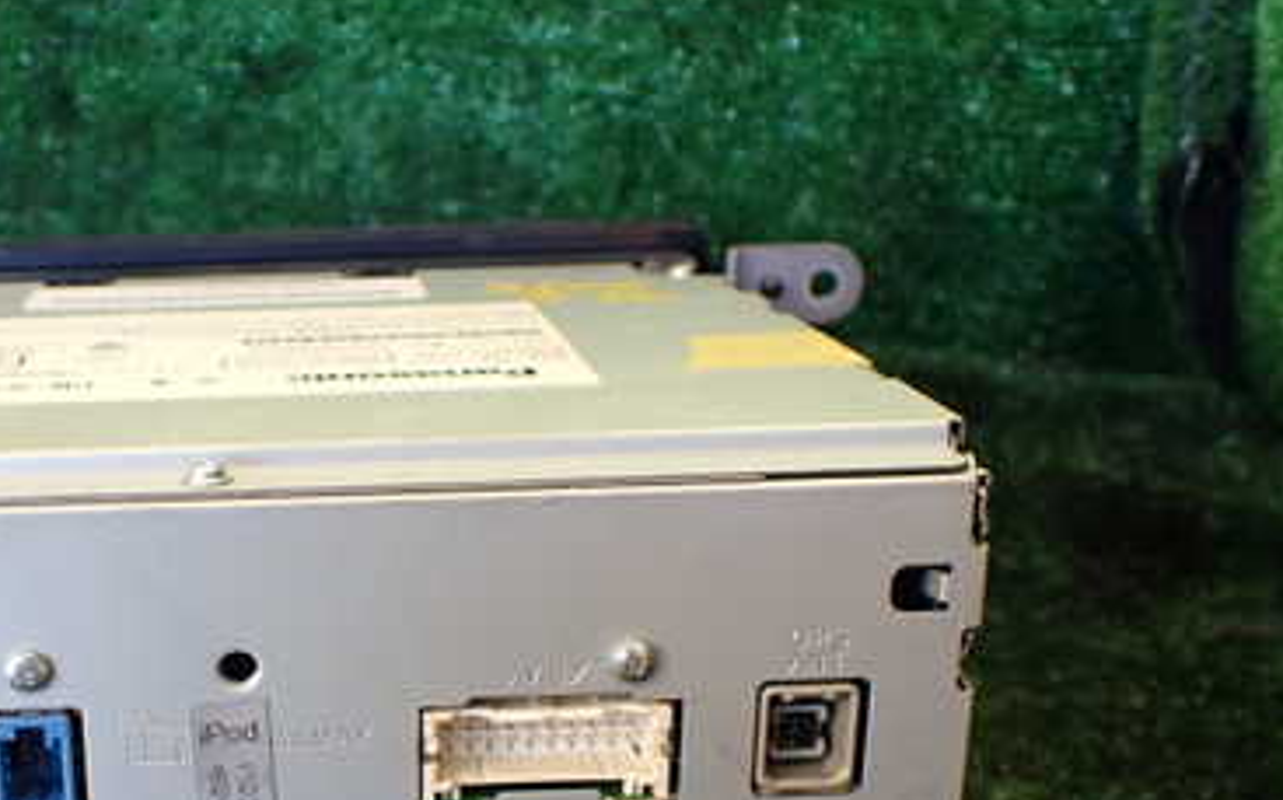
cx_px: 248
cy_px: 657
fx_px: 1817
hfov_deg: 37.4
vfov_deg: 24.4
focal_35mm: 52
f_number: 2.3
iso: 320
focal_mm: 5.4
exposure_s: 1/125
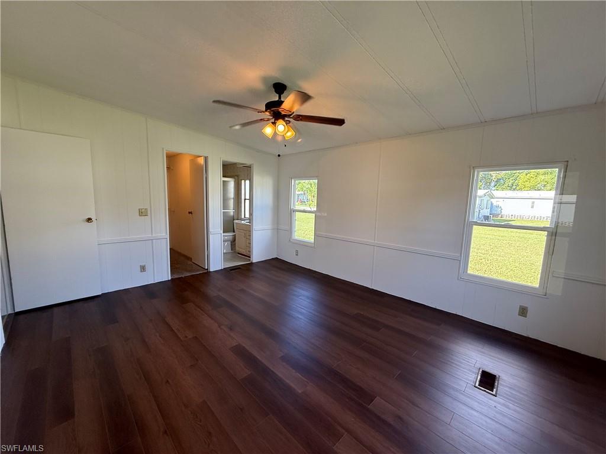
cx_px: 303
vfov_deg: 85.7
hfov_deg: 102.1
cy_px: 227
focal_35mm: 14
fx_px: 245
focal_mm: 2.22
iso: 160
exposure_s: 1/120
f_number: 2.2
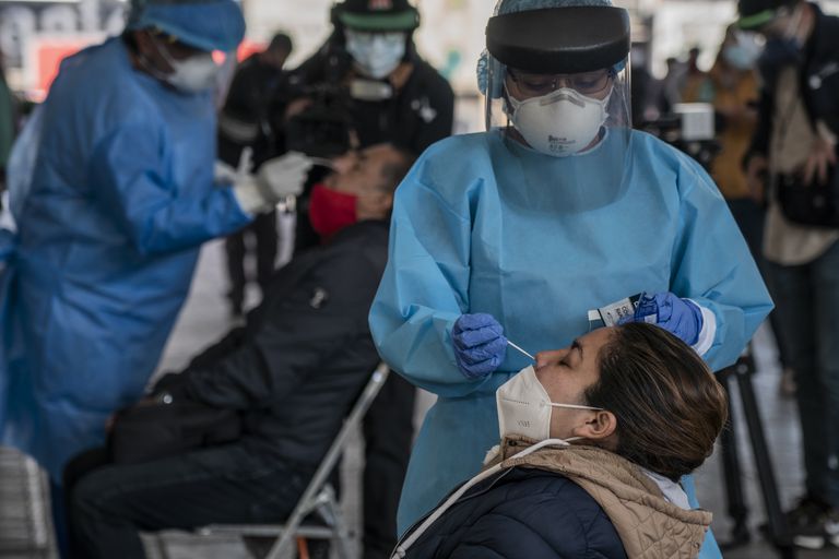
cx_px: 420
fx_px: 3670
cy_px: 280
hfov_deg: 13.0
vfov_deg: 8.7
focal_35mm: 158
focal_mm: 105
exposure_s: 1/100
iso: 100
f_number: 4
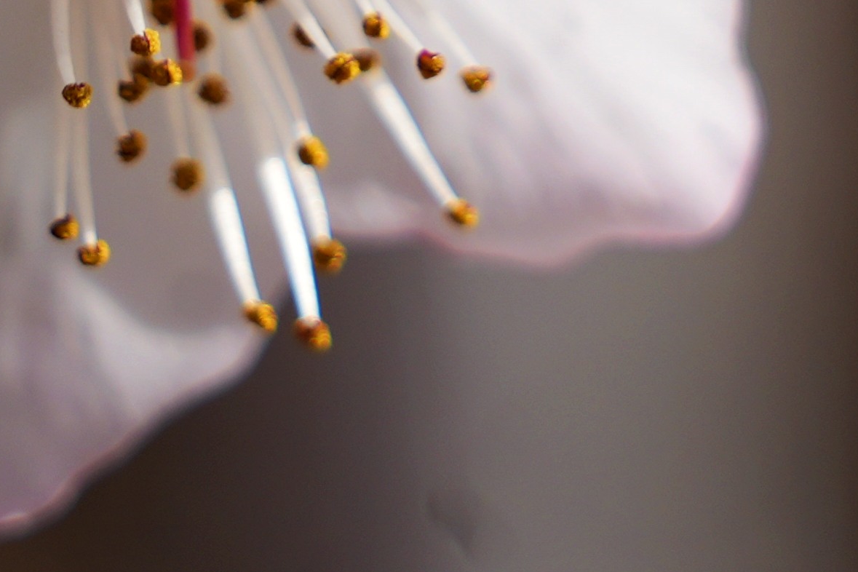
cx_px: 350
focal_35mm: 486
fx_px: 11582
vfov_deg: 2.8
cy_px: -481
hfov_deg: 4.2
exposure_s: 1/400
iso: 160
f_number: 8
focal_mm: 105
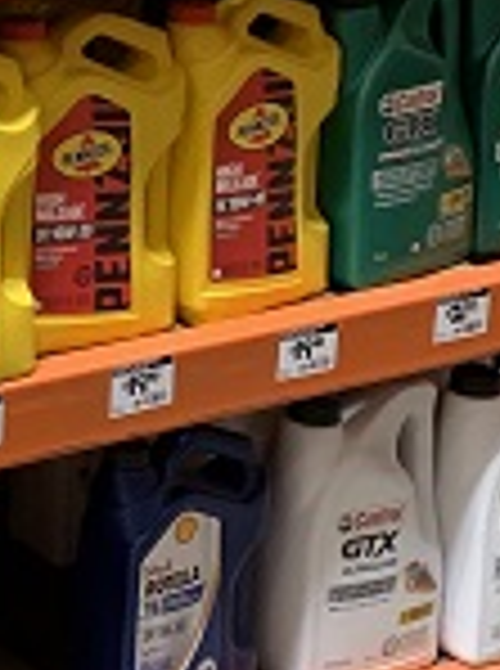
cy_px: -108
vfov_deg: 13.8
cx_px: -437
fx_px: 2708
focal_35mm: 140
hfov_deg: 9.9
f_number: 1.8
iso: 125
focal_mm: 4.25
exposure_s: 1/60
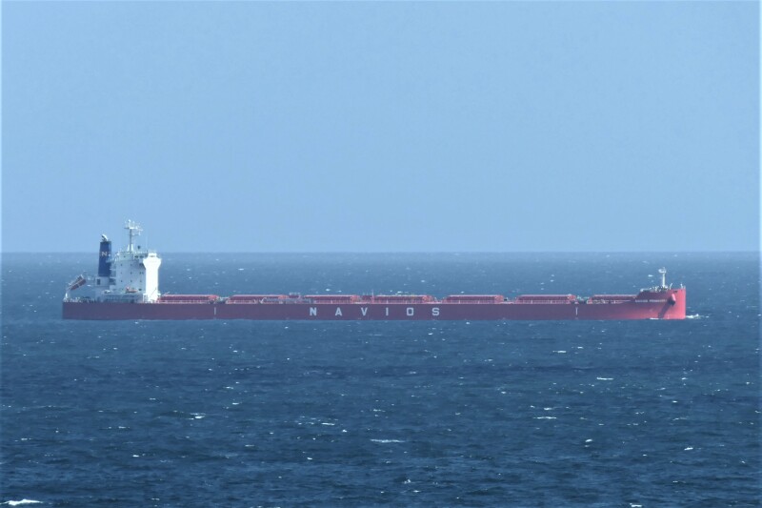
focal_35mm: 366
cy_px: 254
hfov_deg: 5.6
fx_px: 7745
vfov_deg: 3.8
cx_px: 381
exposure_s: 1/1300
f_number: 4.5
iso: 125
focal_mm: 134.2
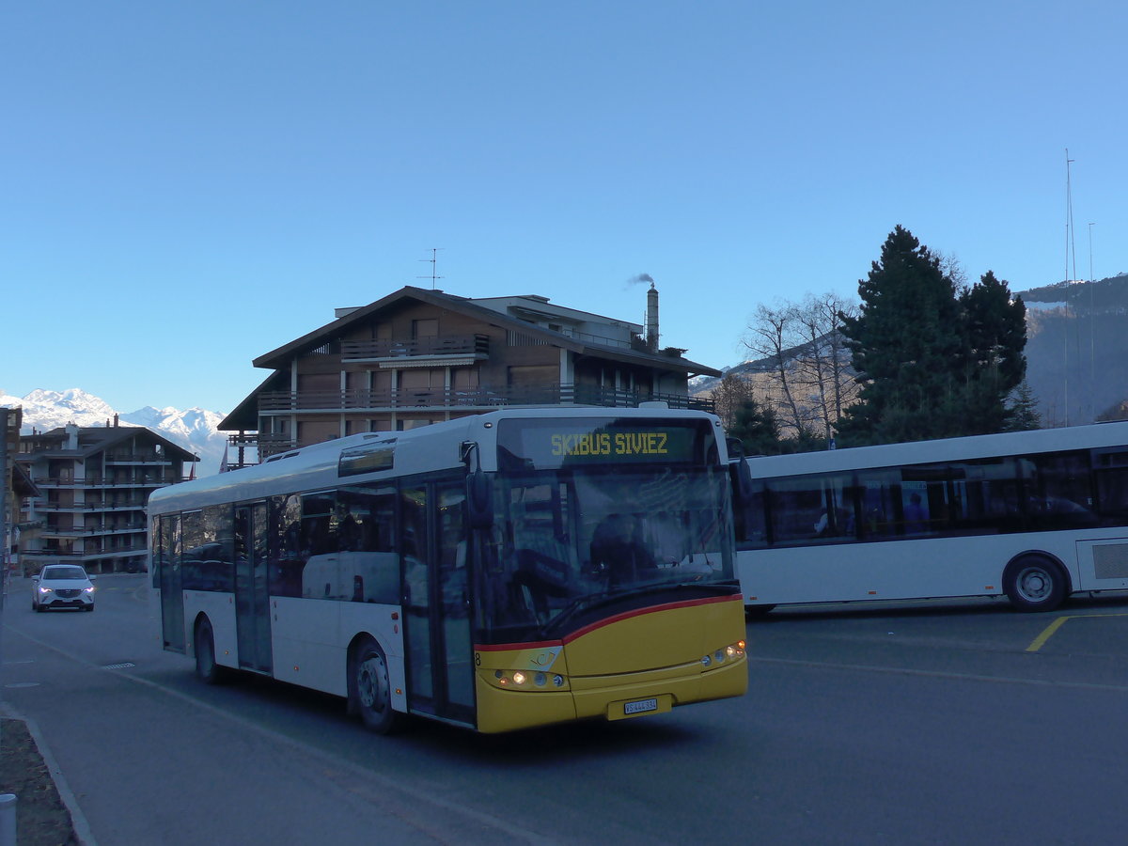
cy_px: 423
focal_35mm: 39
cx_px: 564
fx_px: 1271
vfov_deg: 36.8
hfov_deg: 47.9
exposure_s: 1/800
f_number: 3.5
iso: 160
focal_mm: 8
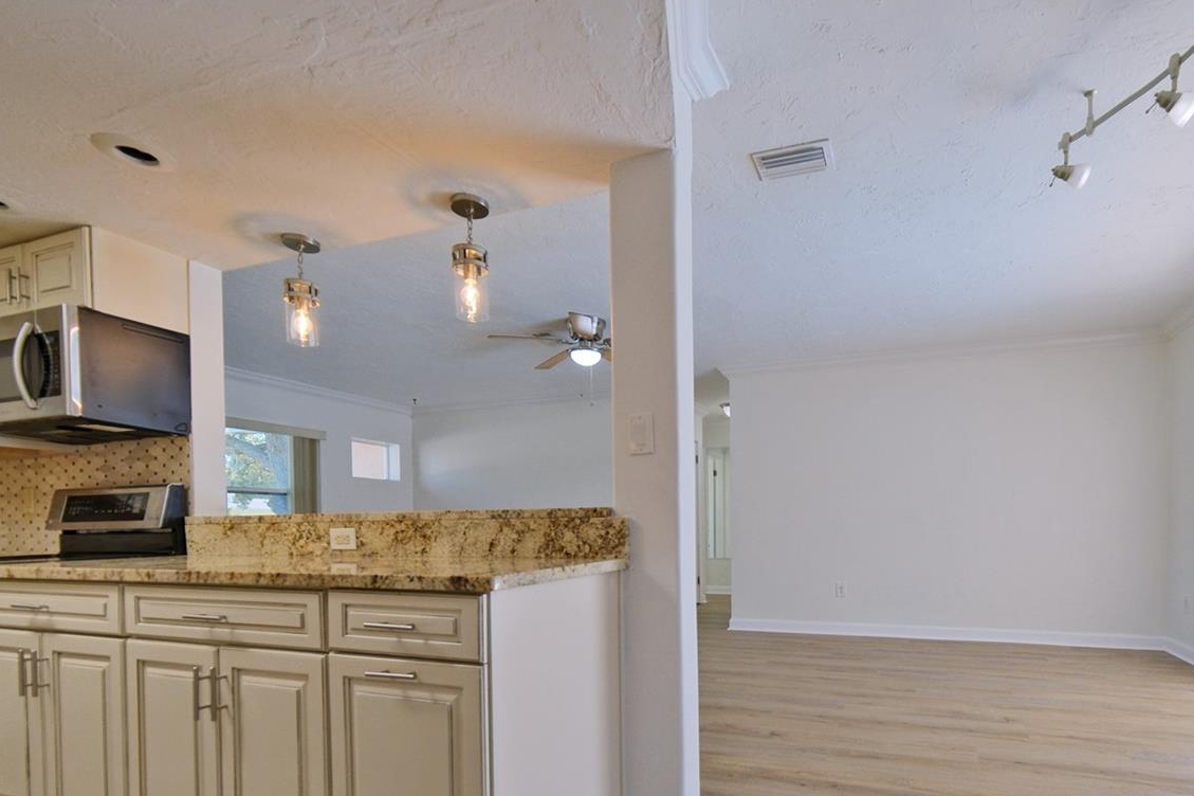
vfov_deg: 68.2
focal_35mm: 17
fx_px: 564
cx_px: 710
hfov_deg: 92.2
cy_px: 539
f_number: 2.8
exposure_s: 1/400
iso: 640
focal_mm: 8
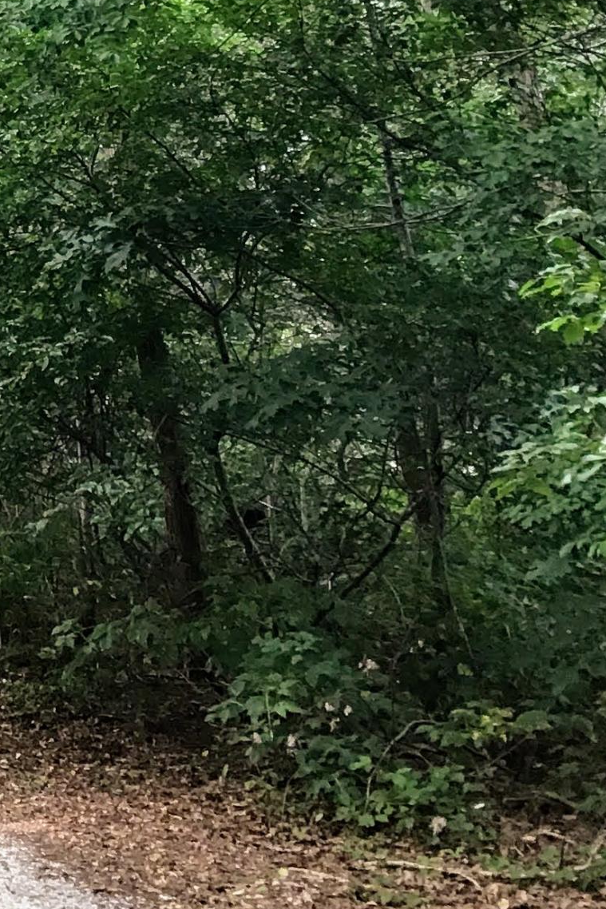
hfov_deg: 15.1
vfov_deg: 23.6
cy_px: 196
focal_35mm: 85
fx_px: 2145
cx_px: -262
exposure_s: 1/30
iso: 25
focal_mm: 3.3
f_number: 2.4
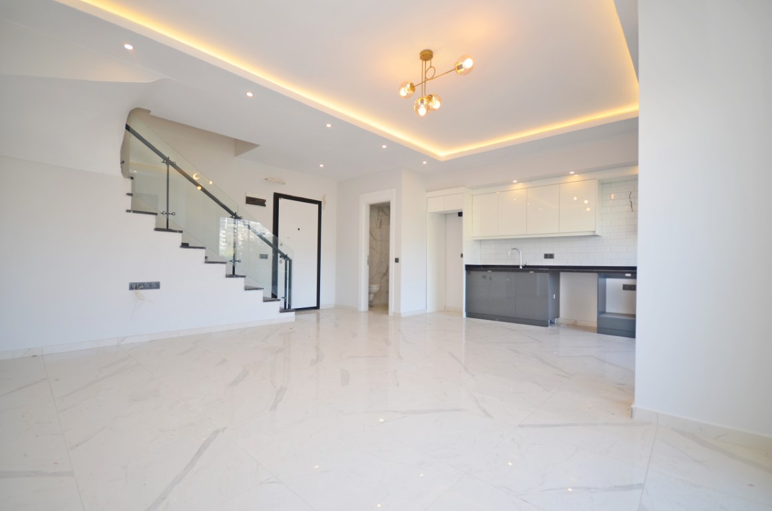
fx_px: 321
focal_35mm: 15
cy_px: 256
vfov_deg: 77.1
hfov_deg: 100.5
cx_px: 386
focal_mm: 10
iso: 200
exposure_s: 1/80
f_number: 4.5
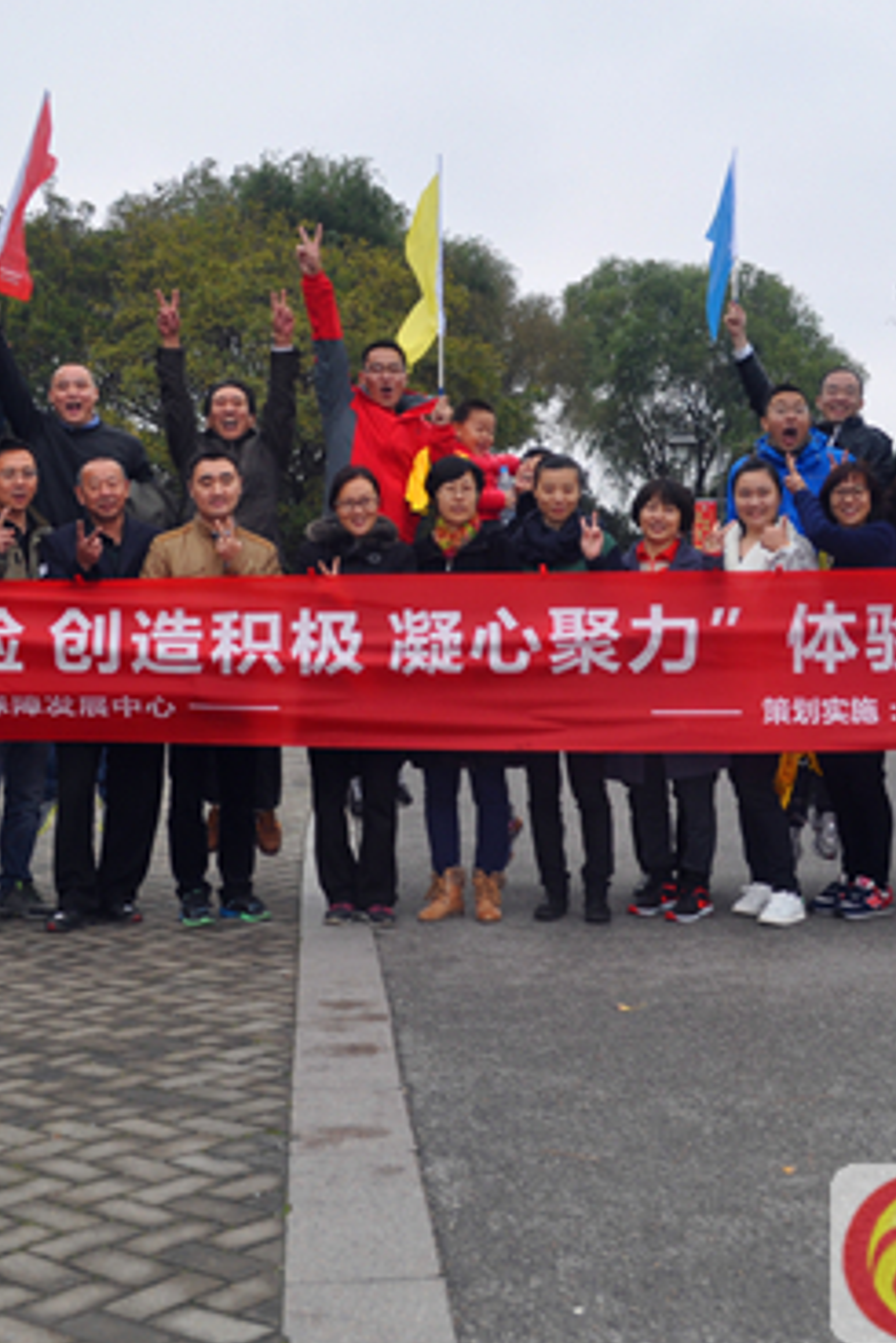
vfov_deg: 40.3
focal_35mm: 49
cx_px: 395
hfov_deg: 27.5
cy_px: 629
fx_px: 1827
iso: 200
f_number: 5.6
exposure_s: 1/200
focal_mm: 20
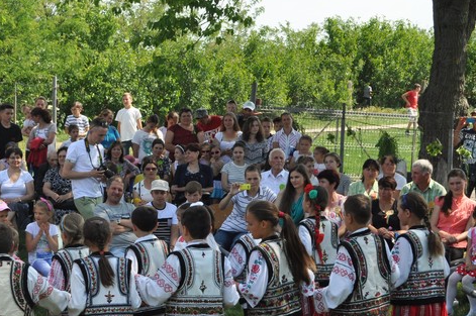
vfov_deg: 14.8
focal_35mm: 92
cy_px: 240
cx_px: 75
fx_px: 1215
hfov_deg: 21.8
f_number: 9
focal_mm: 32
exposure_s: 1/320
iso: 320
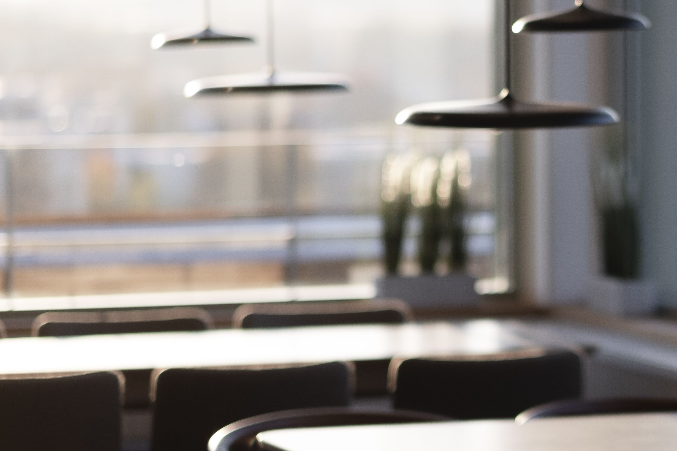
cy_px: 134
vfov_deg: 6.7
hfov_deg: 10.0
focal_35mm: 205
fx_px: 3855
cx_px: 684
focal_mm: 56
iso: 100
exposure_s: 1/1800
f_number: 1.2
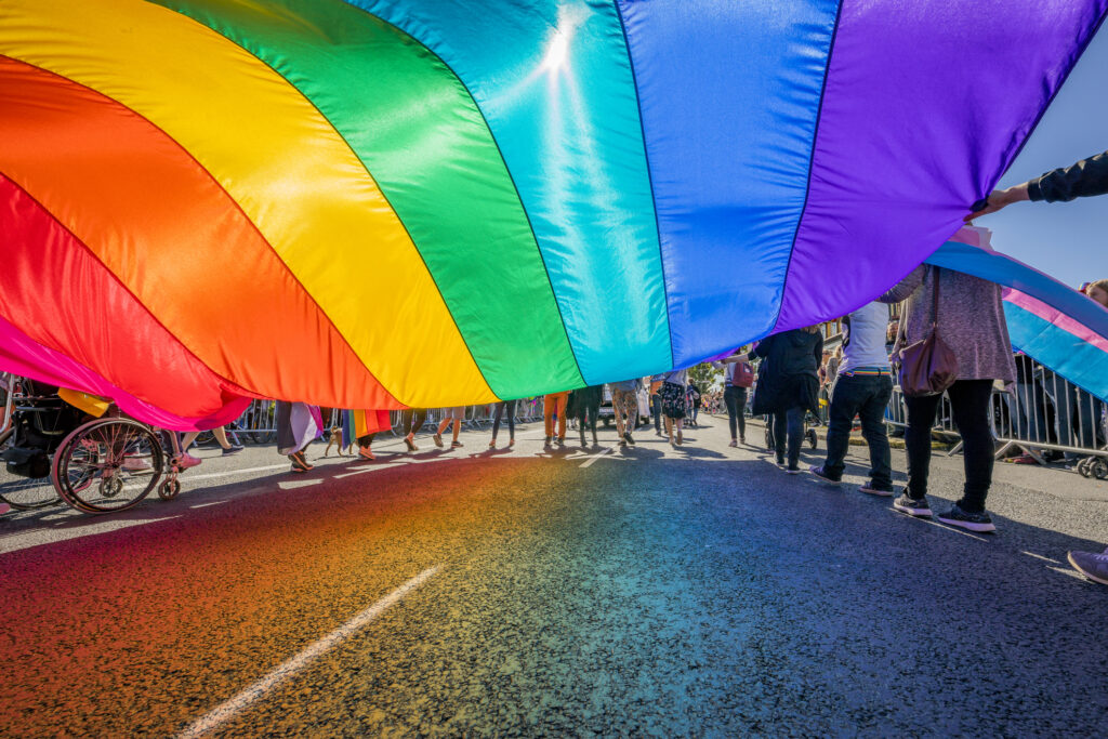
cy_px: 370
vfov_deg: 81.2
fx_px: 431
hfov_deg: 104.2
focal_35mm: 14
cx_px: 554
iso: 320
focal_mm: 14
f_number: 9
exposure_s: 1/800
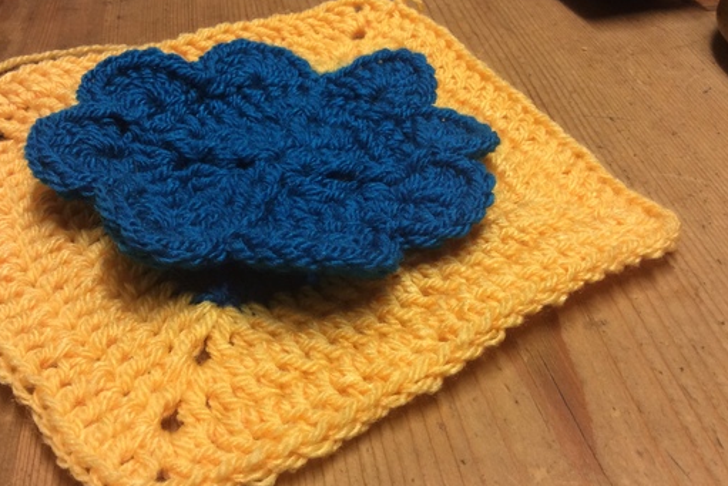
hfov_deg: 49.4
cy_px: 247
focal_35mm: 39
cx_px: 321
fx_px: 789
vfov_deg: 34.2
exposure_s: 1/25
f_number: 2.4
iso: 64
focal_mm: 3.3
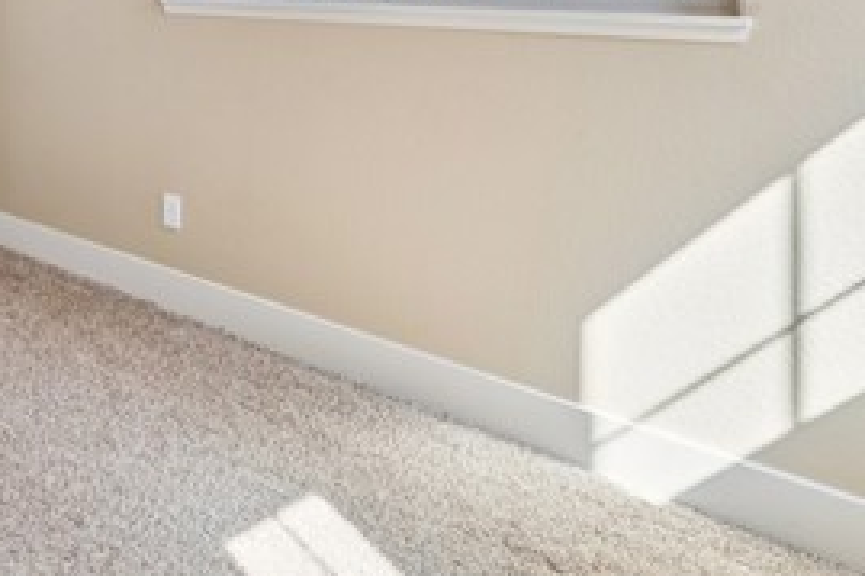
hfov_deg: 39.8
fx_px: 918
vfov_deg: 31.6
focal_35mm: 38
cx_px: -113
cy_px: -29
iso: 100
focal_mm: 16.1
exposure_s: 1/4
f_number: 13
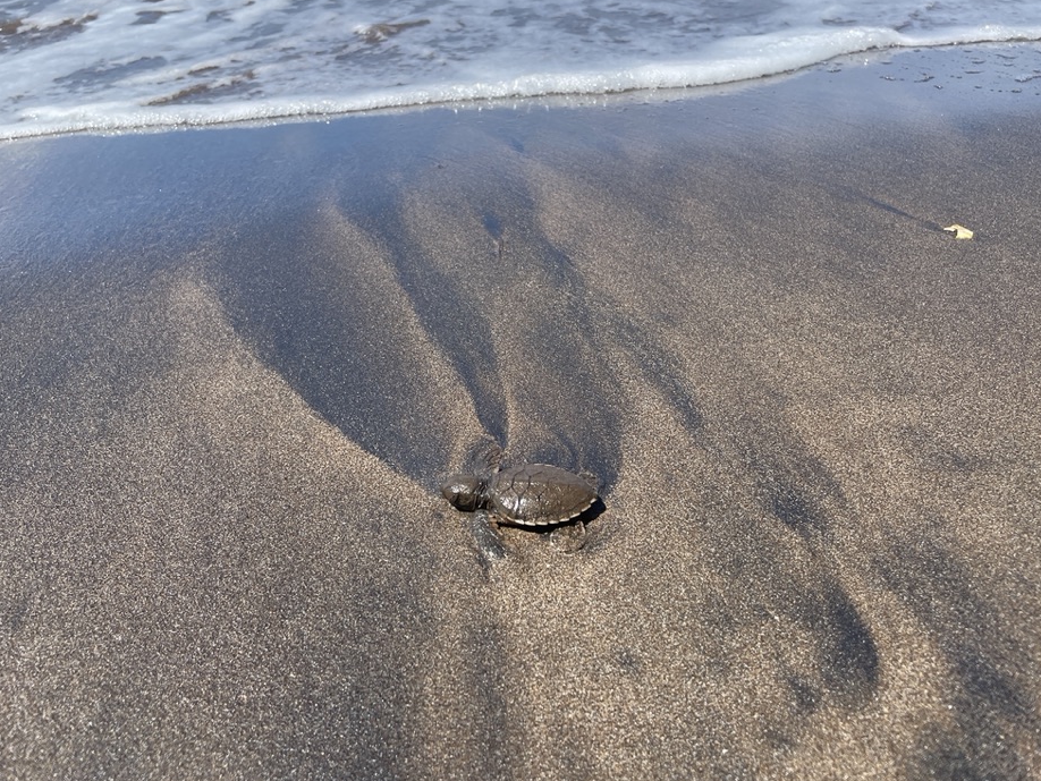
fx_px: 872
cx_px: 506
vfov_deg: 48.2
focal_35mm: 29
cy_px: 359
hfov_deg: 61.6
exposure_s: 1/2817
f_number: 1.6
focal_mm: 4.2
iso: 32
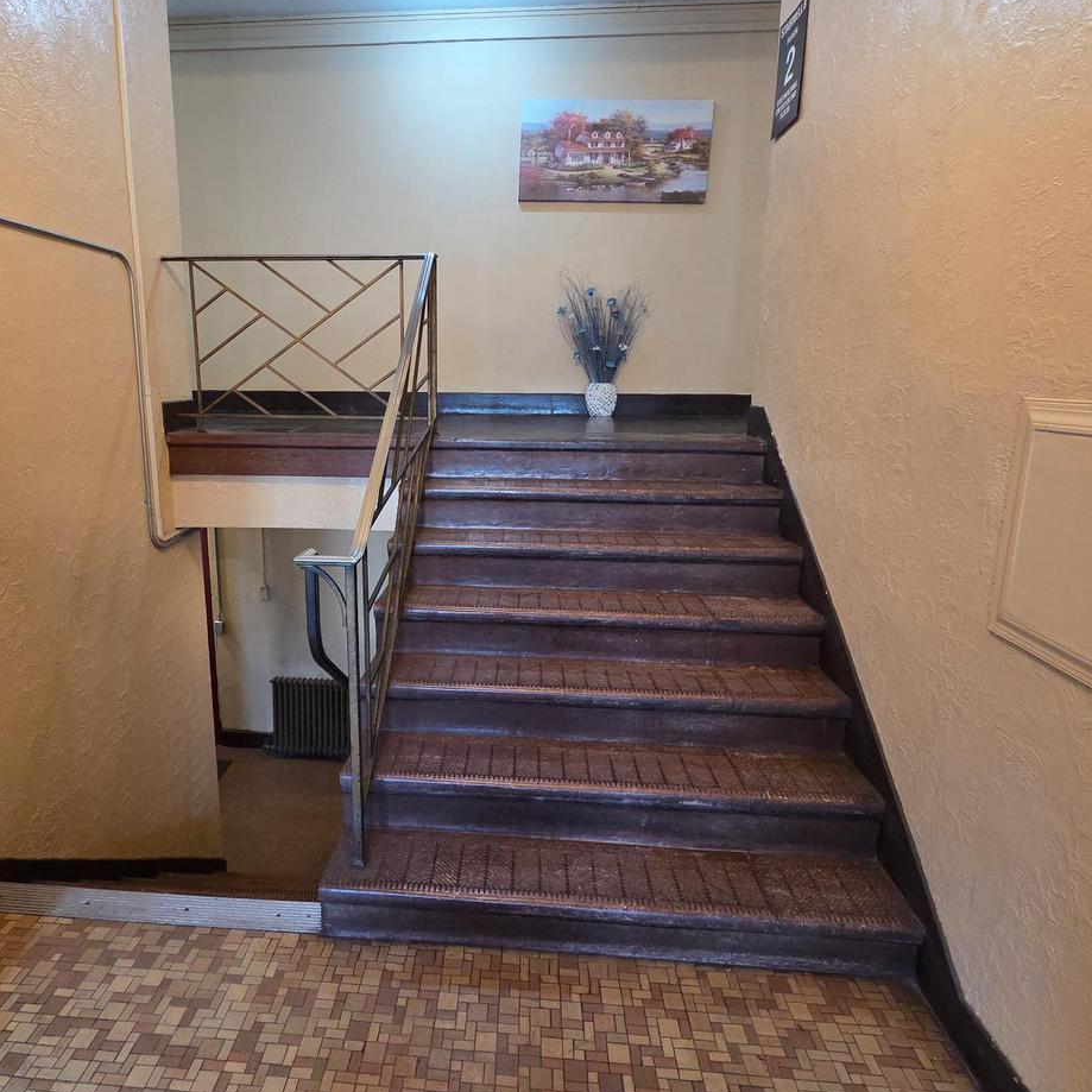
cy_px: 513
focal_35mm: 18
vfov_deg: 80.6
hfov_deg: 80.3
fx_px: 642
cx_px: 474
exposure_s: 1/60
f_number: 2.2
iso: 500
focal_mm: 2.2
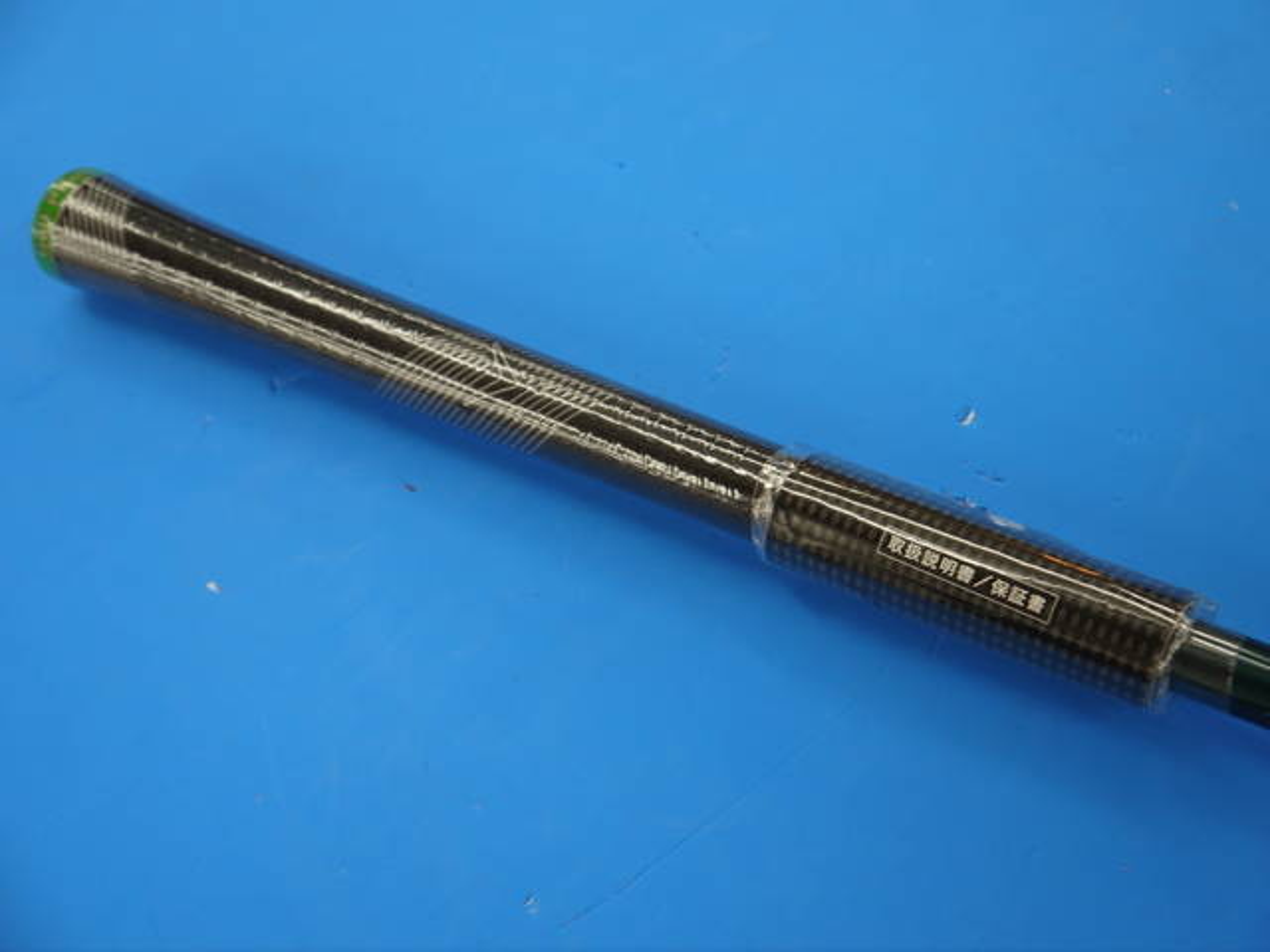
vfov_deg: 28.0
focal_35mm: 52
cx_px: 635
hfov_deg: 36.8
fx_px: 1908
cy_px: 476
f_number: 4.7
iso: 160
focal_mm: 26
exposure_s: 1/60
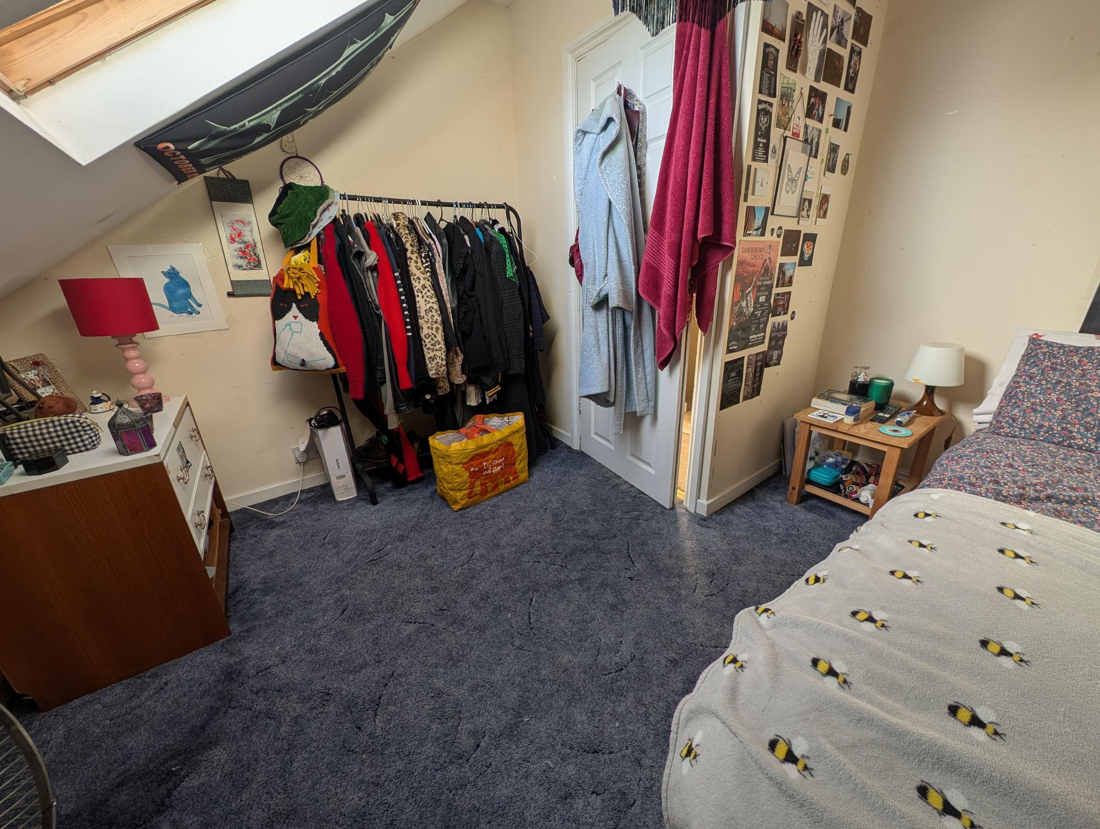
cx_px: 550
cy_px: 414
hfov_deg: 110.5
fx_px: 382
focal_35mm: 12
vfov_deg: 94.6
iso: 38
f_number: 1.95
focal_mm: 2.23
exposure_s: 1/77.7
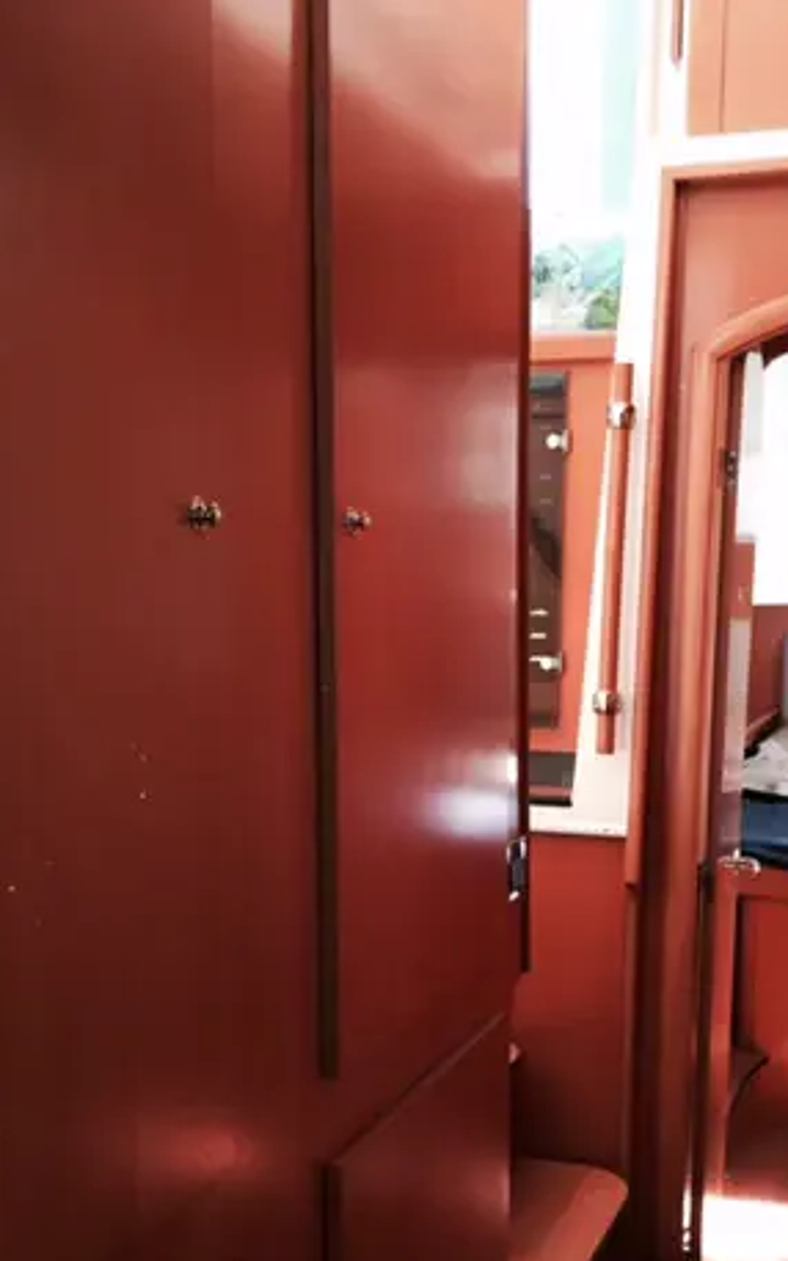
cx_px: 452
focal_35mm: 43
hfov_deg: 29.8
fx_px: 1478
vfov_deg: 45.3
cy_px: 870
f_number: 2.2
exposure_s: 1/30
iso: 125
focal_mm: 4.15
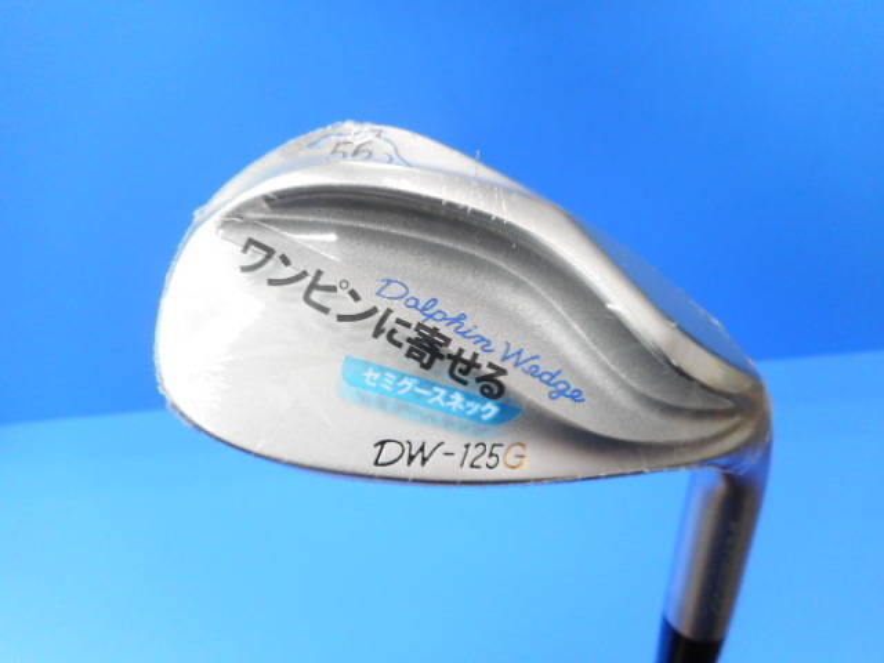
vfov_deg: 54.9
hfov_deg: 69.4
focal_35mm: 25
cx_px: 442
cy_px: 332
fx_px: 638
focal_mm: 4.5
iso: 125
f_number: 3.7
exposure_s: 1/30
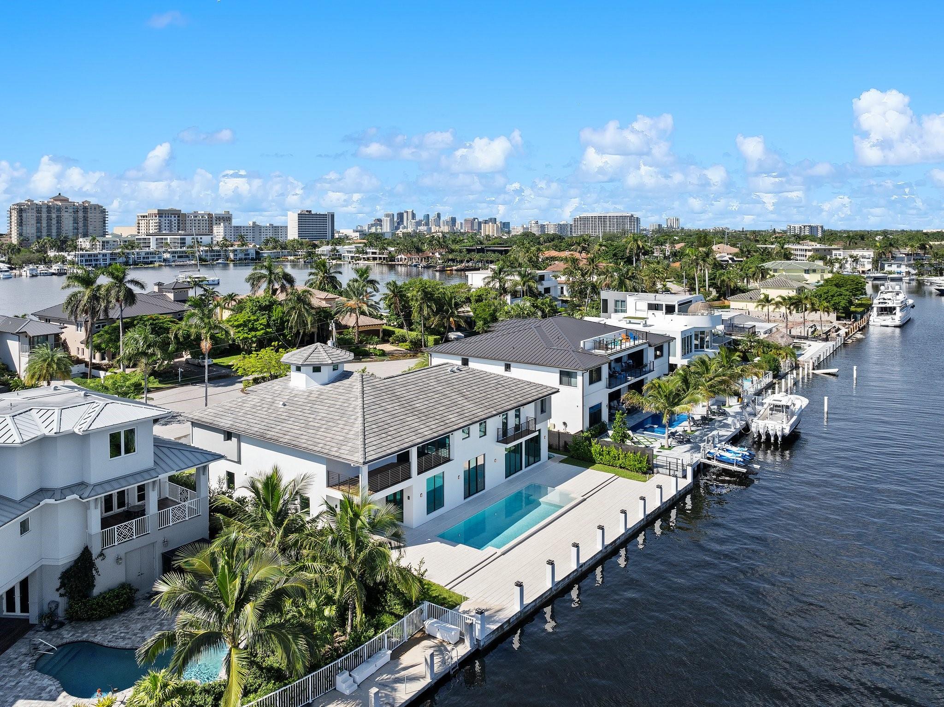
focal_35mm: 24
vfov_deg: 56.8
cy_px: 354
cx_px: 472
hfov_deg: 71.6
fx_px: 654
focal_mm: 12.29
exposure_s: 1/1600
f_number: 2.8
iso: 100
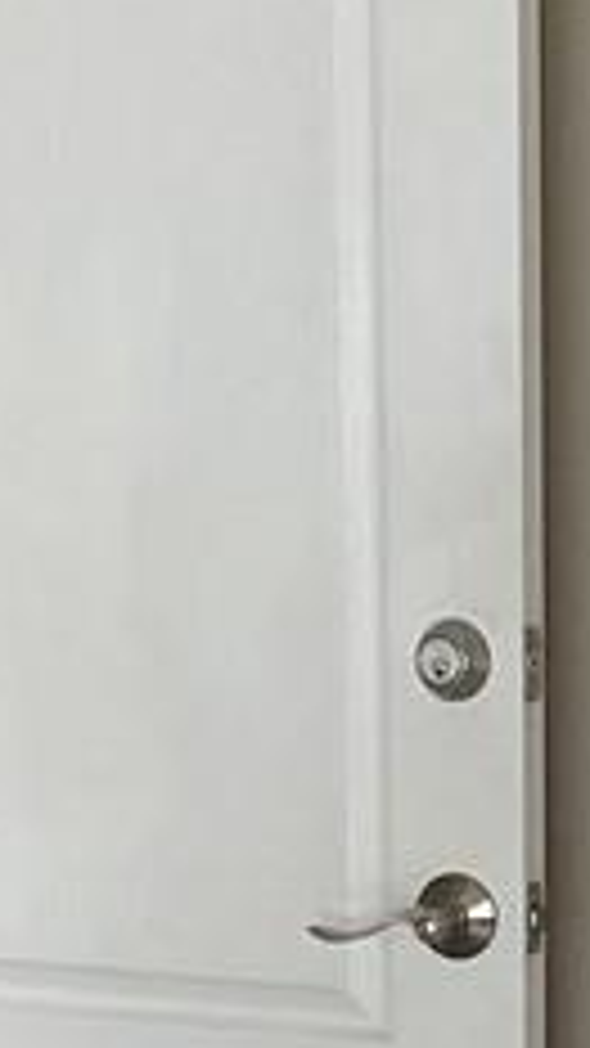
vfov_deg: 15.2
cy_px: 990
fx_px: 3867
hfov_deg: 8.5
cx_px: 910
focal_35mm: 139
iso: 64
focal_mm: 3
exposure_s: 1/120
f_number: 1.8
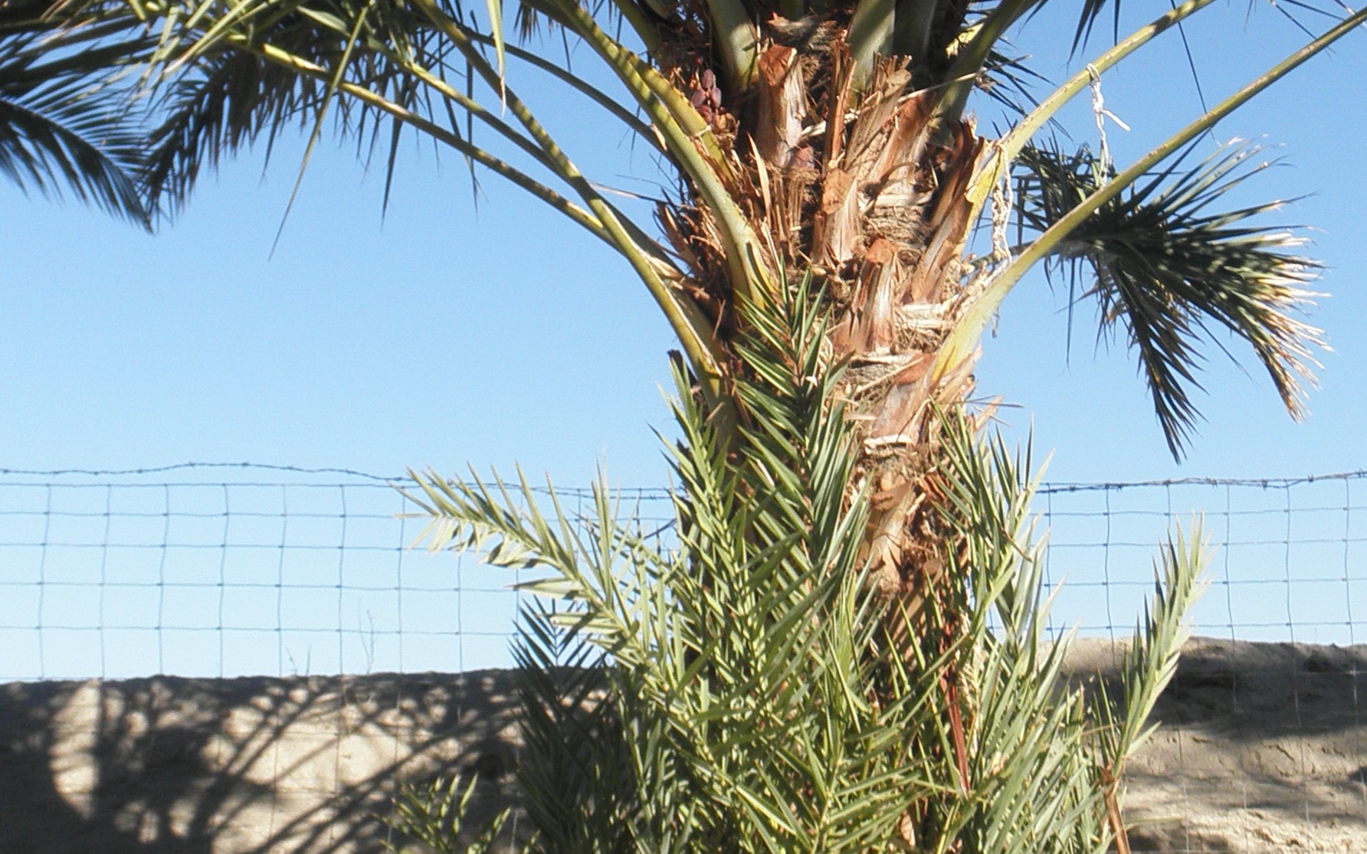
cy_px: 92
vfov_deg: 19.4
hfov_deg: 30.9
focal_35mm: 66
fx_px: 2459
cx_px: 847
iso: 64
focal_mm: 5
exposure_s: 1/100
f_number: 8.5
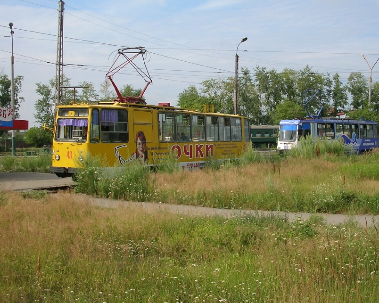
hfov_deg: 36.6
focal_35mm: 51
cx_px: 209
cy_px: 110
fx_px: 572
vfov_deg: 29.5
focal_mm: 5.8
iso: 50
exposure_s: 1/94.6
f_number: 8.5
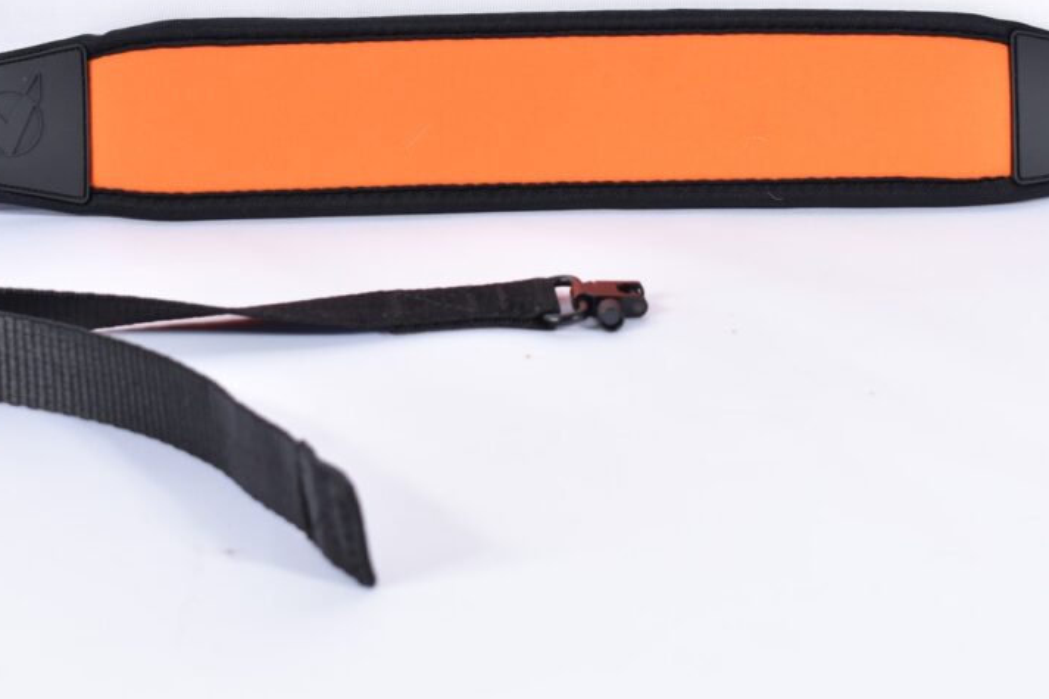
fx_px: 2797
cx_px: 440
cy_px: 194
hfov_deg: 21.2
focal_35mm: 96
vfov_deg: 14.2
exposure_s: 1/40
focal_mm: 38
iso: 640
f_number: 5
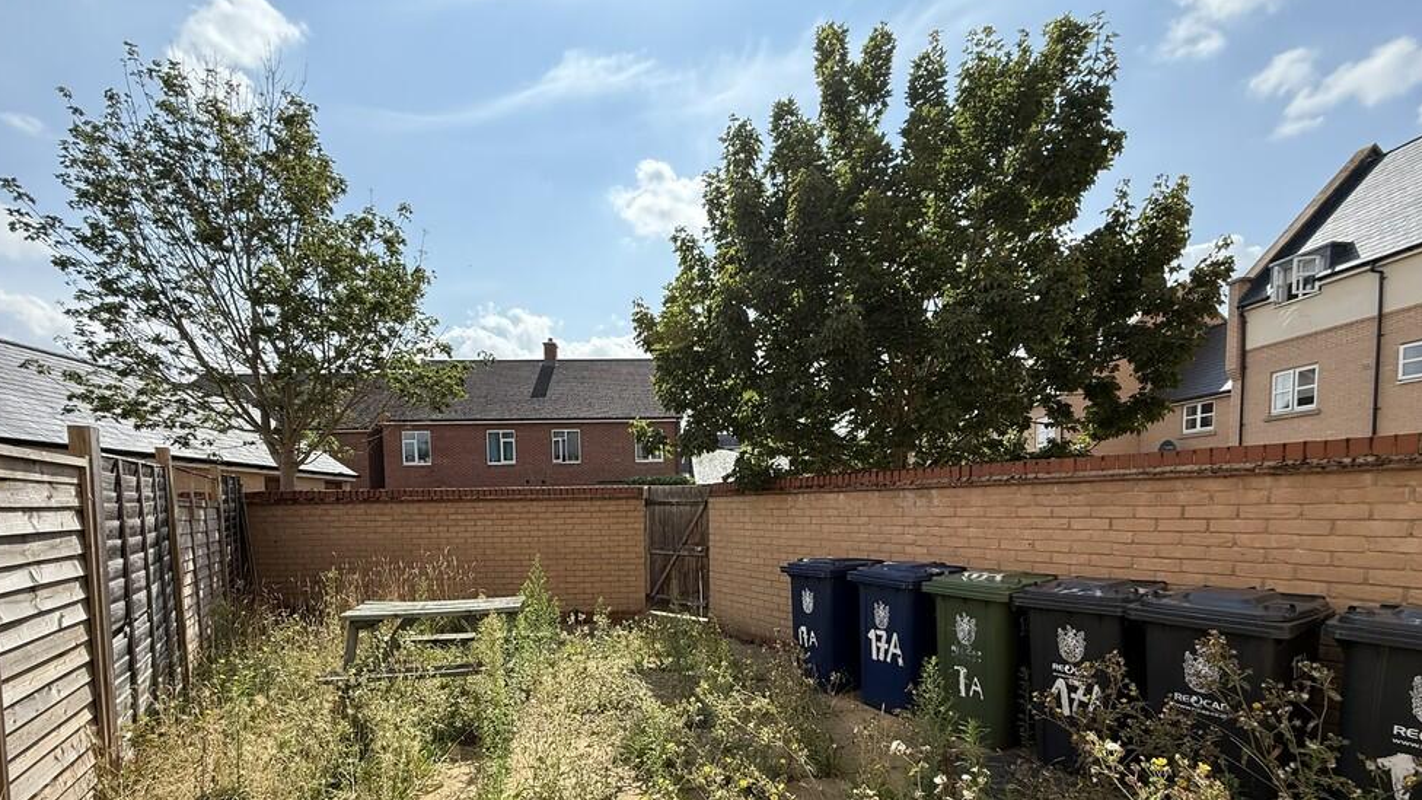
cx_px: 682
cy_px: 546
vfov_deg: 65.0
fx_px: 603
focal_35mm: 16
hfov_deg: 99.3
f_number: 2.2
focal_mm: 2.22
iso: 64
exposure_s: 1/1167
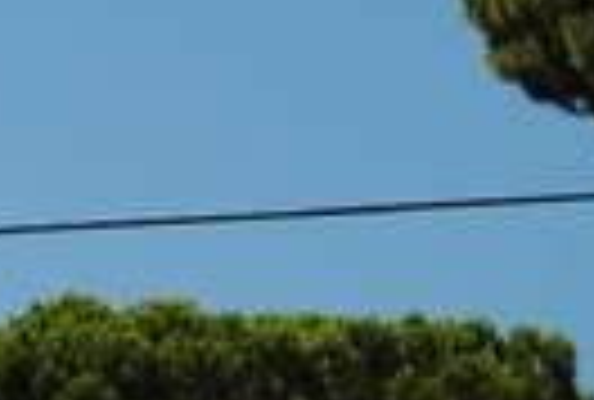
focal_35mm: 313
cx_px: -387
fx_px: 5181
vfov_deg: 4.4
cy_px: -270
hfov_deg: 6.5
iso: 100
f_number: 8
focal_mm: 55
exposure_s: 1/250
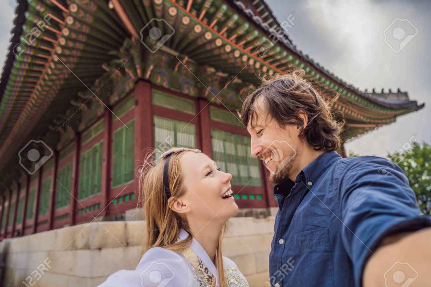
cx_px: 216
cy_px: 144
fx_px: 299
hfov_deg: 71.5
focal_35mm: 25
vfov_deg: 51.3
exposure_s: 1/640
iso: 100
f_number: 3.2
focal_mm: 25
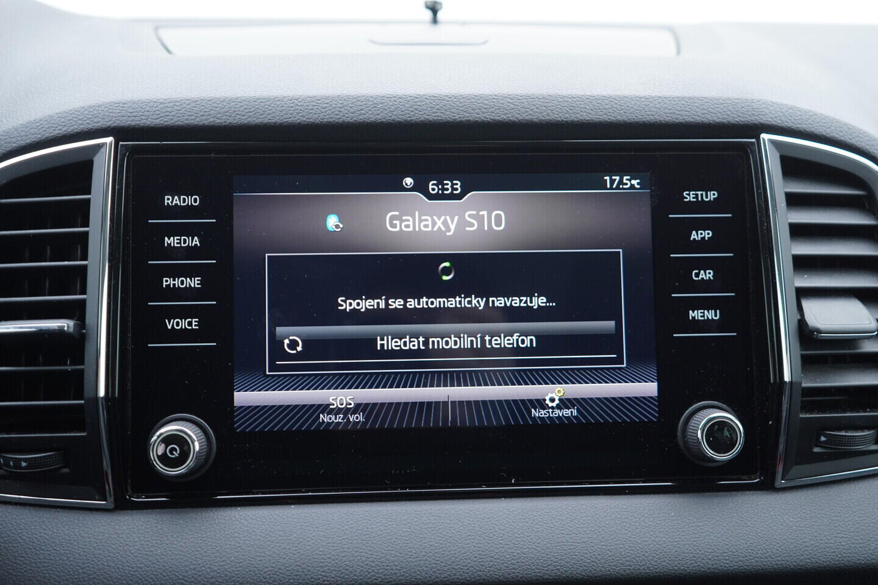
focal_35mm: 36
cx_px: 439
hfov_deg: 53.1
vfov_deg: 36.9
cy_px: 292
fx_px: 878
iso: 250
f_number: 2.8
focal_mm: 24
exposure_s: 1/40
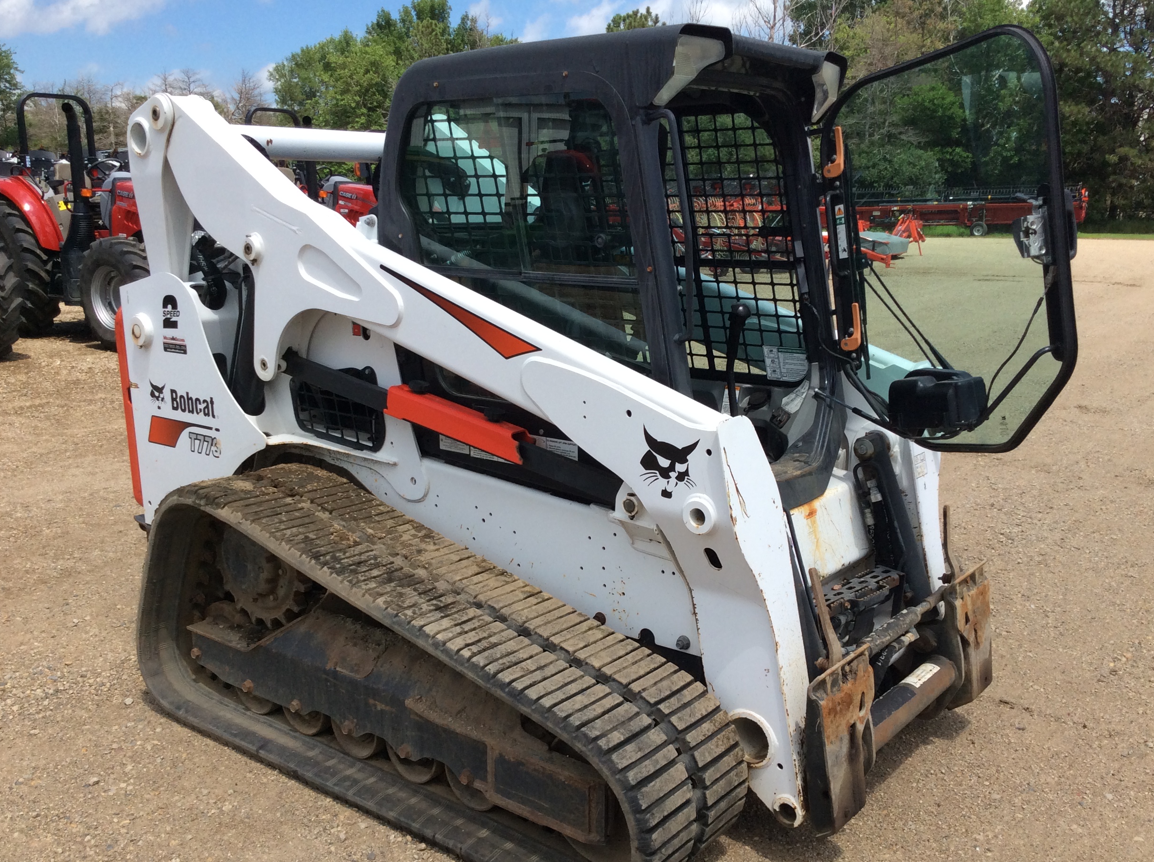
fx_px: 1132
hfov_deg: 54.0
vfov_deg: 41.7
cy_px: 450
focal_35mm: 34
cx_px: 607
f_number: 2.4
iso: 32
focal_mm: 3.3
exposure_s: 1/1330
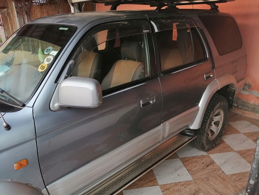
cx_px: 130
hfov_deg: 67.3
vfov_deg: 53.1
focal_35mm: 26
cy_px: 98
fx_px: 195
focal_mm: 3.62
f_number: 1.8
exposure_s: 1/33.3
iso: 100
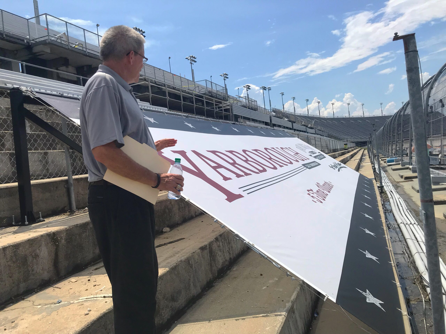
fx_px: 361
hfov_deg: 63.4
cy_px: 167
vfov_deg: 49.7
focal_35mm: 28
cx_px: 223
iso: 20
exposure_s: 1/5051
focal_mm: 3.99
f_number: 1.8
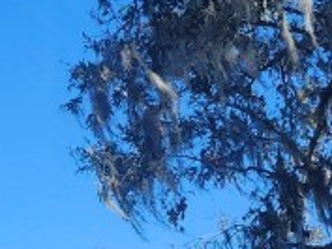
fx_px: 1276
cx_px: 212
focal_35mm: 133
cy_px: 534
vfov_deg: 10.1
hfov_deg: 14.8
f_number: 1.8
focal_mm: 5.54
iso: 25
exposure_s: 1/907
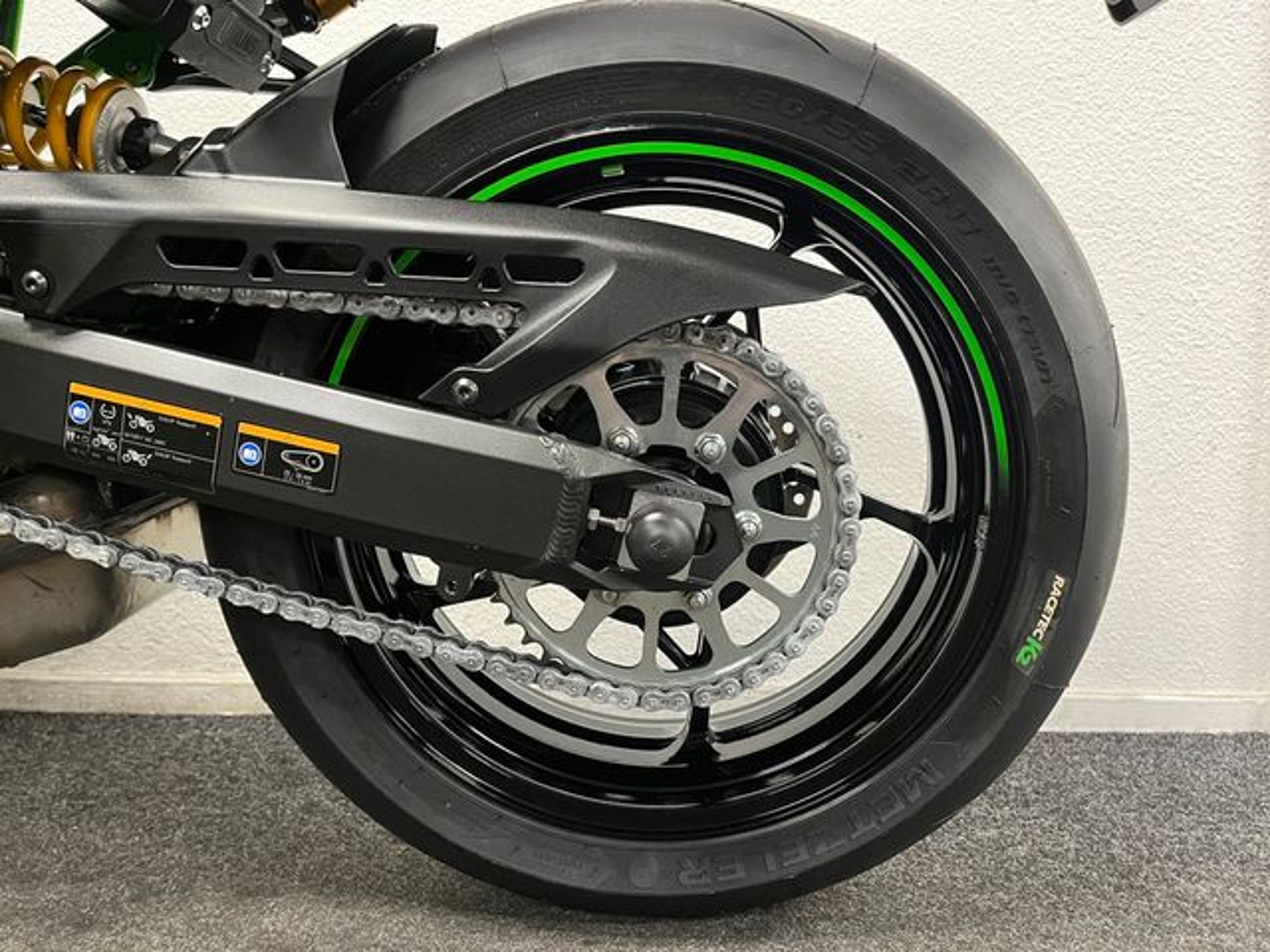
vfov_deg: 53.1
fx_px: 954
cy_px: 476
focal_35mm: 26
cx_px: 635
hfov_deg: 67.3
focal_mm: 5.1
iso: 400
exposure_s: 1/50
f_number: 1.6
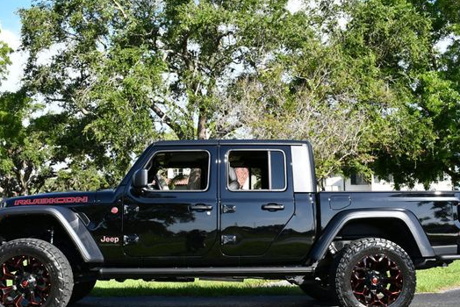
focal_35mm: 44
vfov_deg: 30.5
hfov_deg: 44.5
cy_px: 183
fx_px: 563
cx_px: 222
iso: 200
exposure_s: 1/250
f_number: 8
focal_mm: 18
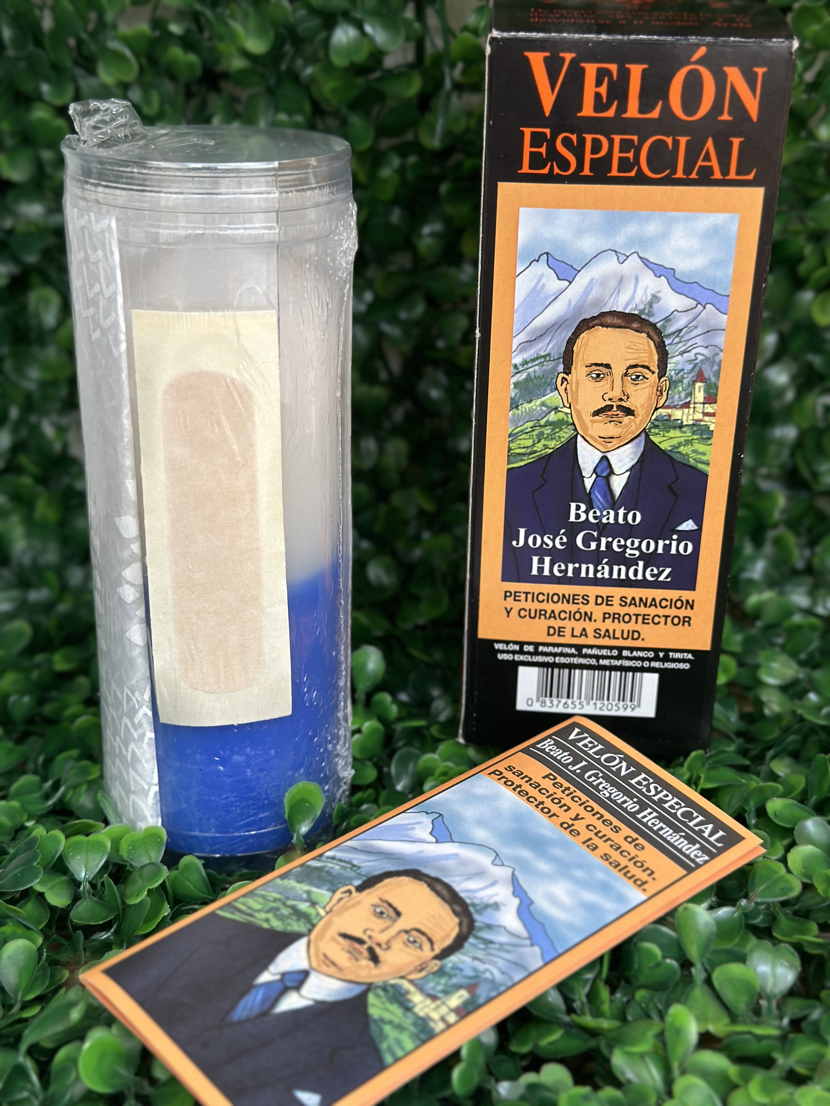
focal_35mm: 48
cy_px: 553
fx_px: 1535
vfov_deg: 39.7
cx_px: 415
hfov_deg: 30.3
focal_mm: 6.86
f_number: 1.78
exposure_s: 1/50
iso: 160
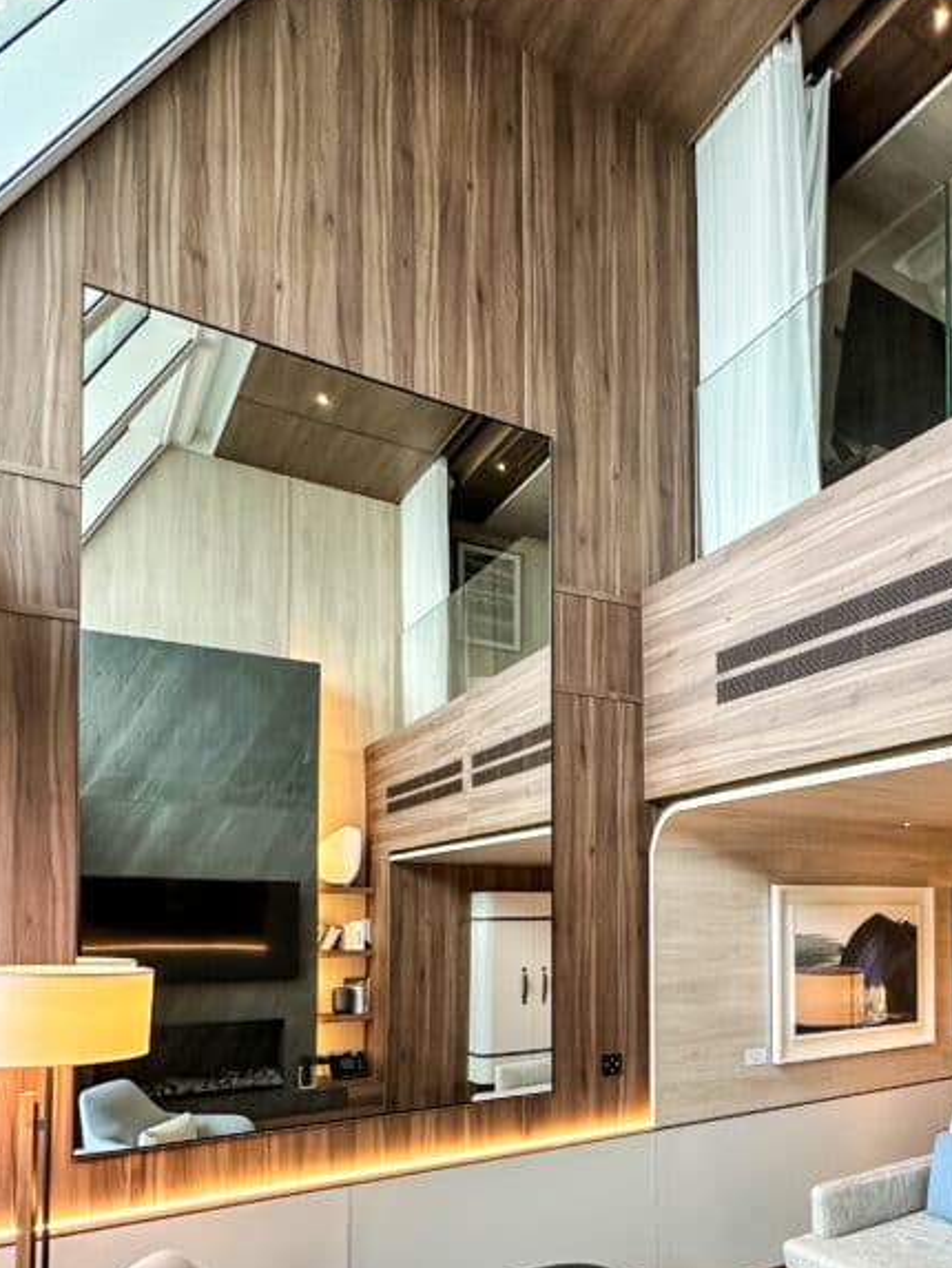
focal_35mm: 25
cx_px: 733
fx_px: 916
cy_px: 887
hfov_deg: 52.1
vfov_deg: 66.7
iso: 200
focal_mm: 2.22
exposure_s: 1/97
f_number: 2.2
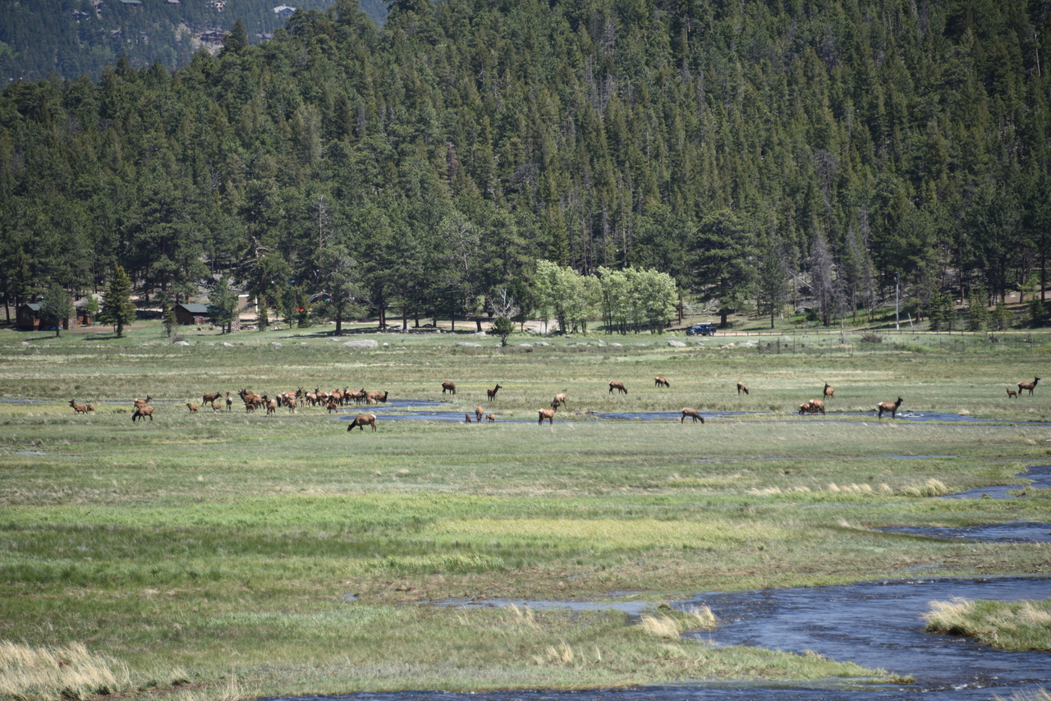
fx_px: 6132
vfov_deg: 6.5
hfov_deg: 9.8
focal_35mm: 210
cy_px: 350
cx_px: 526
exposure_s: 1/500
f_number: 5.6
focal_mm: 210
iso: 140
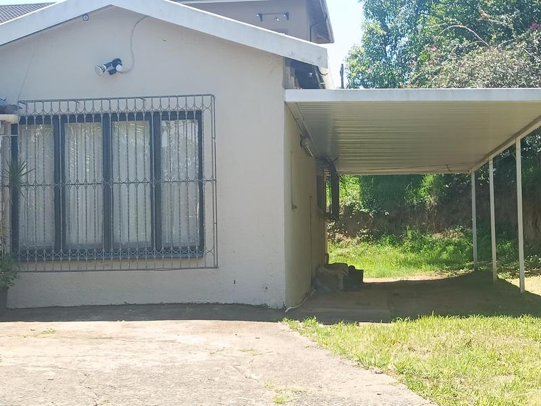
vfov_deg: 24.0
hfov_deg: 31.7
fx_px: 953
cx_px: 270
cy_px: 203
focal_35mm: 61
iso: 50
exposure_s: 1/154
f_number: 1.7
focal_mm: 4.7
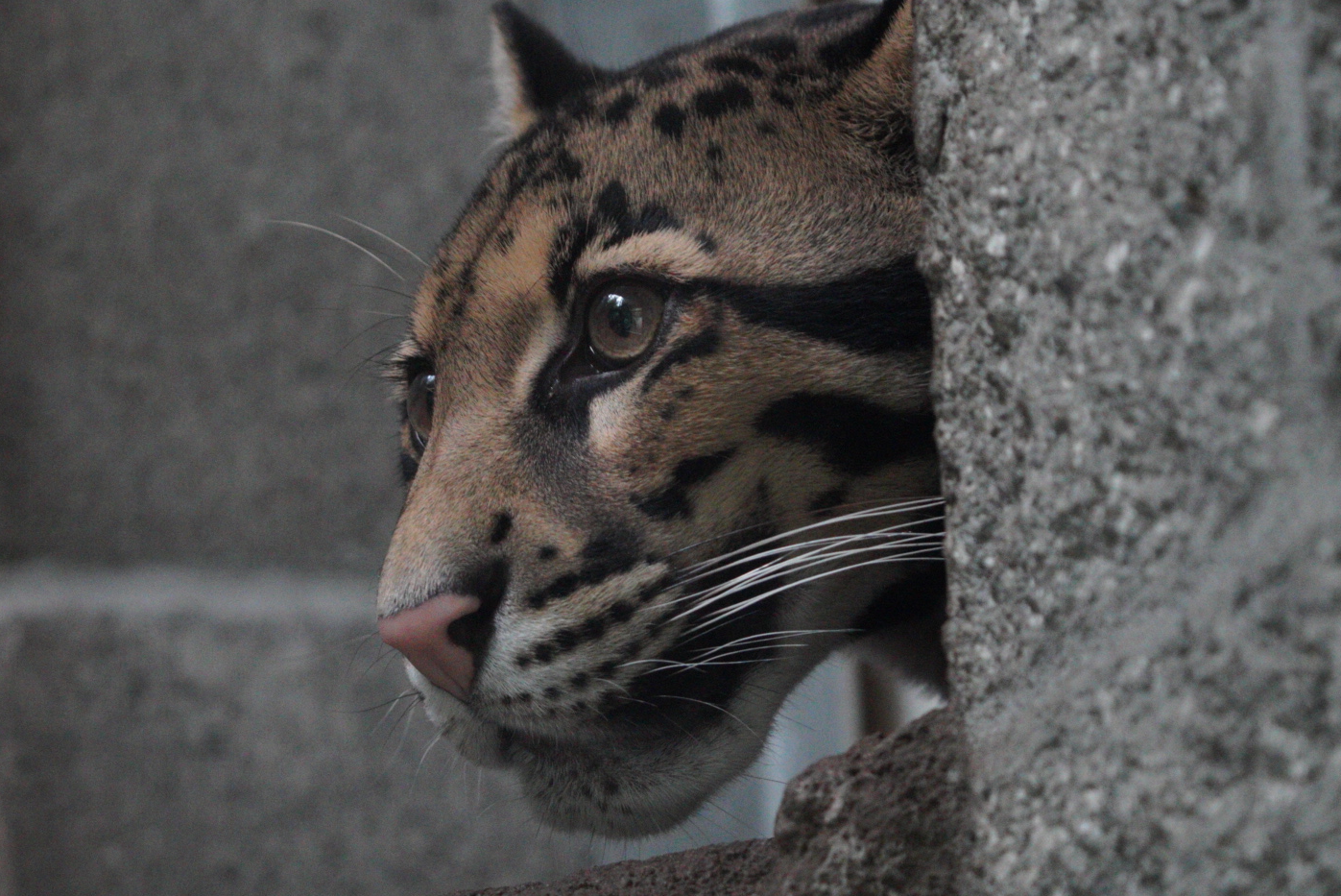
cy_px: 379
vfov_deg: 2.8
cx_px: 657
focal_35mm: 486
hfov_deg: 4.2
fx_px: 18112
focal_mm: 280
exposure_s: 1/250
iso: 6400
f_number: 5.6
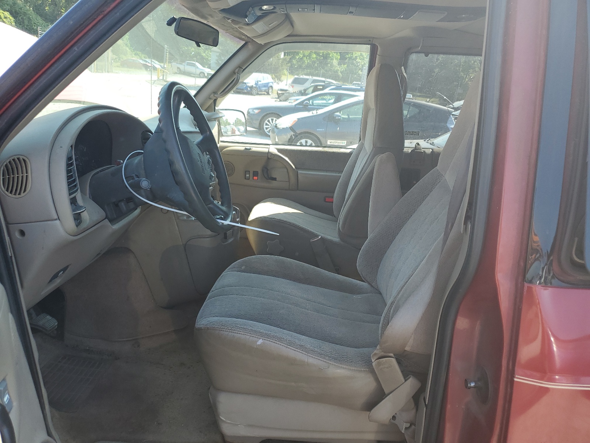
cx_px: 295
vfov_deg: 53.1
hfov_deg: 67.3
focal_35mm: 26
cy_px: 222
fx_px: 443
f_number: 1.5
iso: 50
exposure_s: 1/476
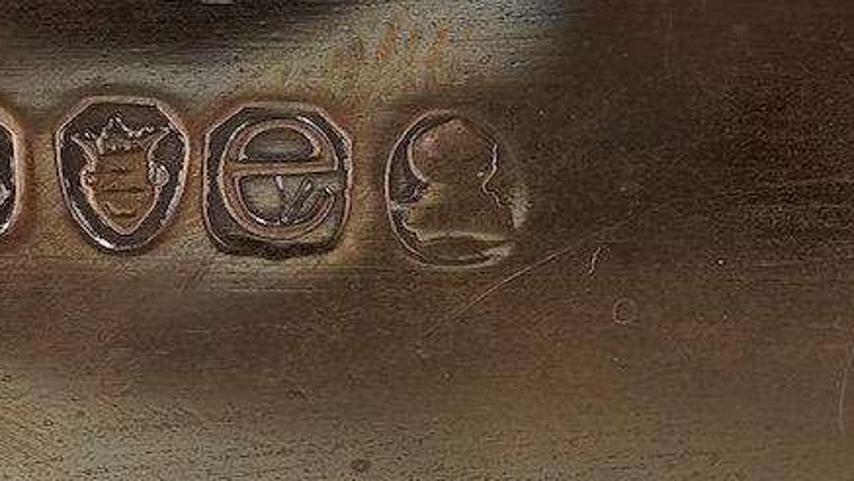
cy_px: 189
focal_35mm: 182
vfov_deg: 6.7
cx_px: 149
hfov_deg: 11.8
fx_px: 4122
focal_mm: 30
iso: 400
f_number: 16
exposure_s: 1/125
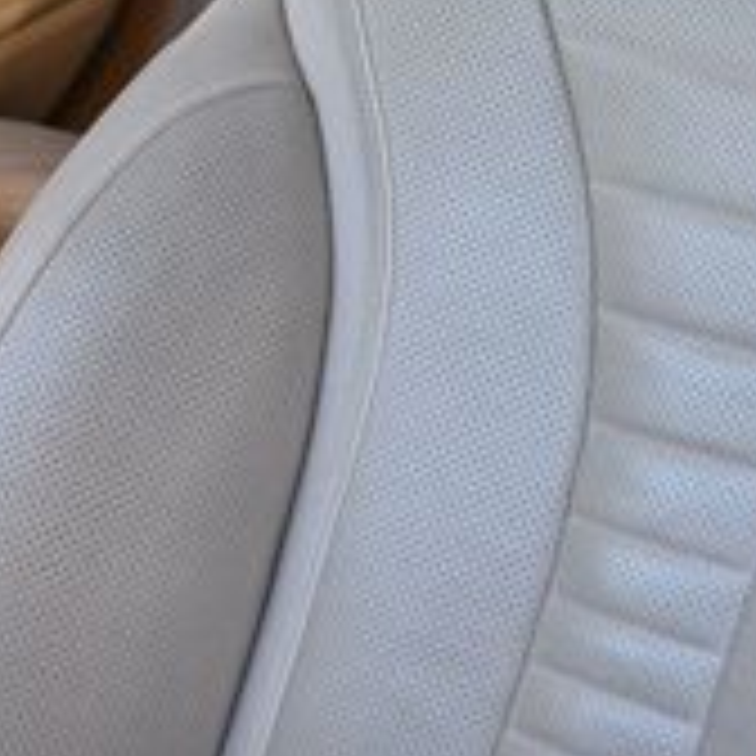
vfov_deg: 17.0
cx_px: 320
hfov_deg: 17.9
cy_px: -184
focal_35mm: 97
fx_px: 2397
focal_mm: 20
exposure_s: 1/160
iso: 800
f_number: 3.5
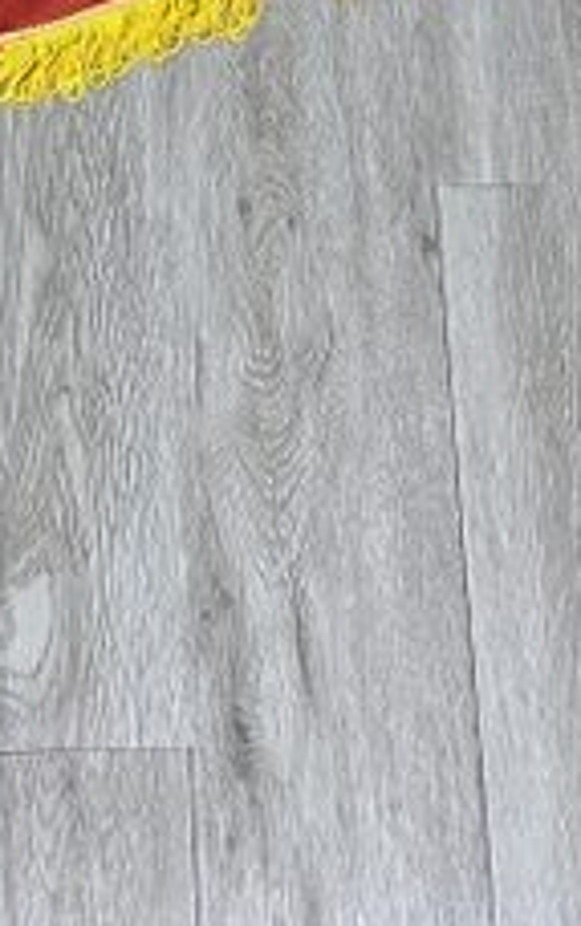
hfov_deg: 21.8
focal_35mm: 58
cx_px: 37
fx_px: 1466
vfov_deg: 31.8
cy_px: -41
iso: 320
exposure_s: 1/50
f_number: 1.8
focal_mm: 4.25
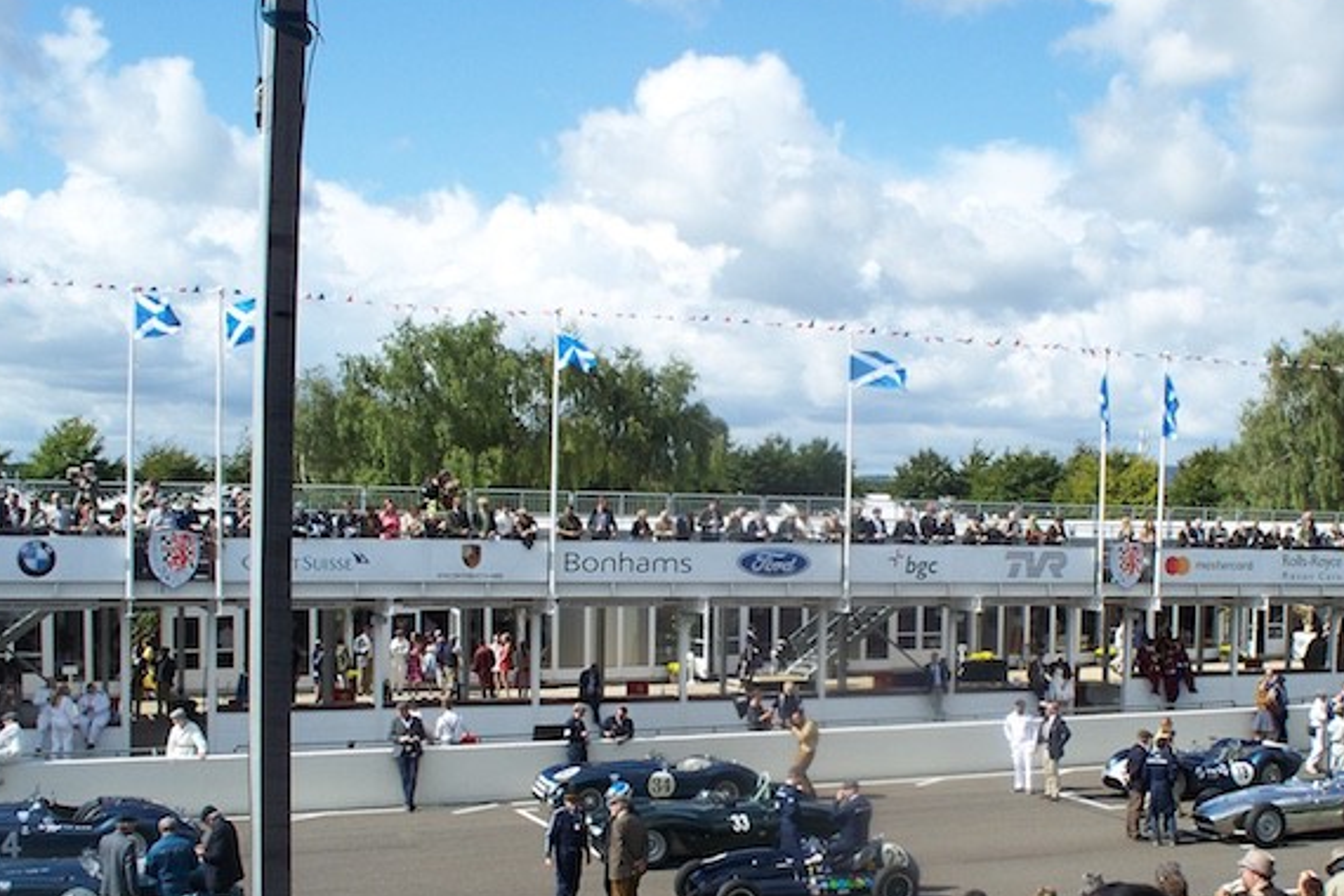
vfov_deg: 28.0
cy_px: 573
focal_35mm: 48
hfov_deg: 40.9
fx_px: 1792
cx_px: 830
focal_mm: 7.54
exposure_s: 1/400
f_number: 5
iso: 80
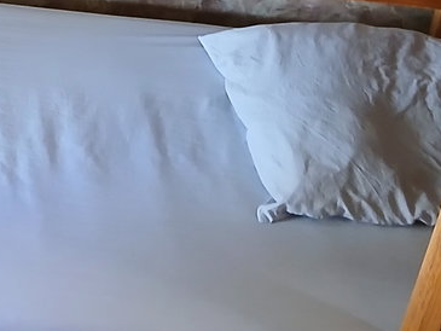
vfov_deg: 11.6
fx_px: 1453
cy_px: -339
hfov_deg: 16.7
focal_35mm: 114
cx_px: -57
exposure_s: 1/50
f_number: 1.8
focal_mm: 3.98
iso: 250
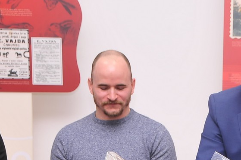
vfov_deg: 12.3
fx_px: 735
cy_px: 136
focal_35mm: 110
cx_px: 200
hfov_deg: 18.4
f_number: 7.1
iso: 800
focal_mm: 40
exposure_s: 1/60
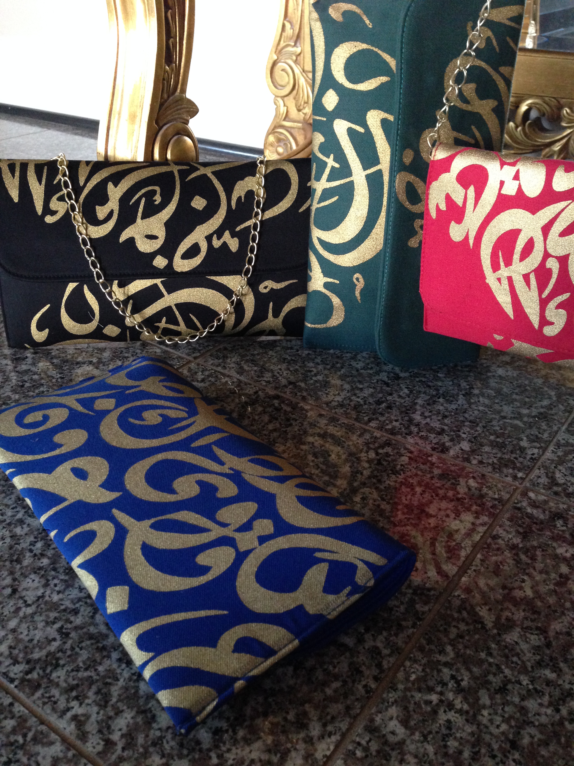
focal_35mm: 33
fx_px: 730
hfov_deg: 42.9
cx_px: 287
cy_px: 383
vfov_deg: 55.4
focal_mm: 4.12
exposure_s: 1/20
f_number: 2.4
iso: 400
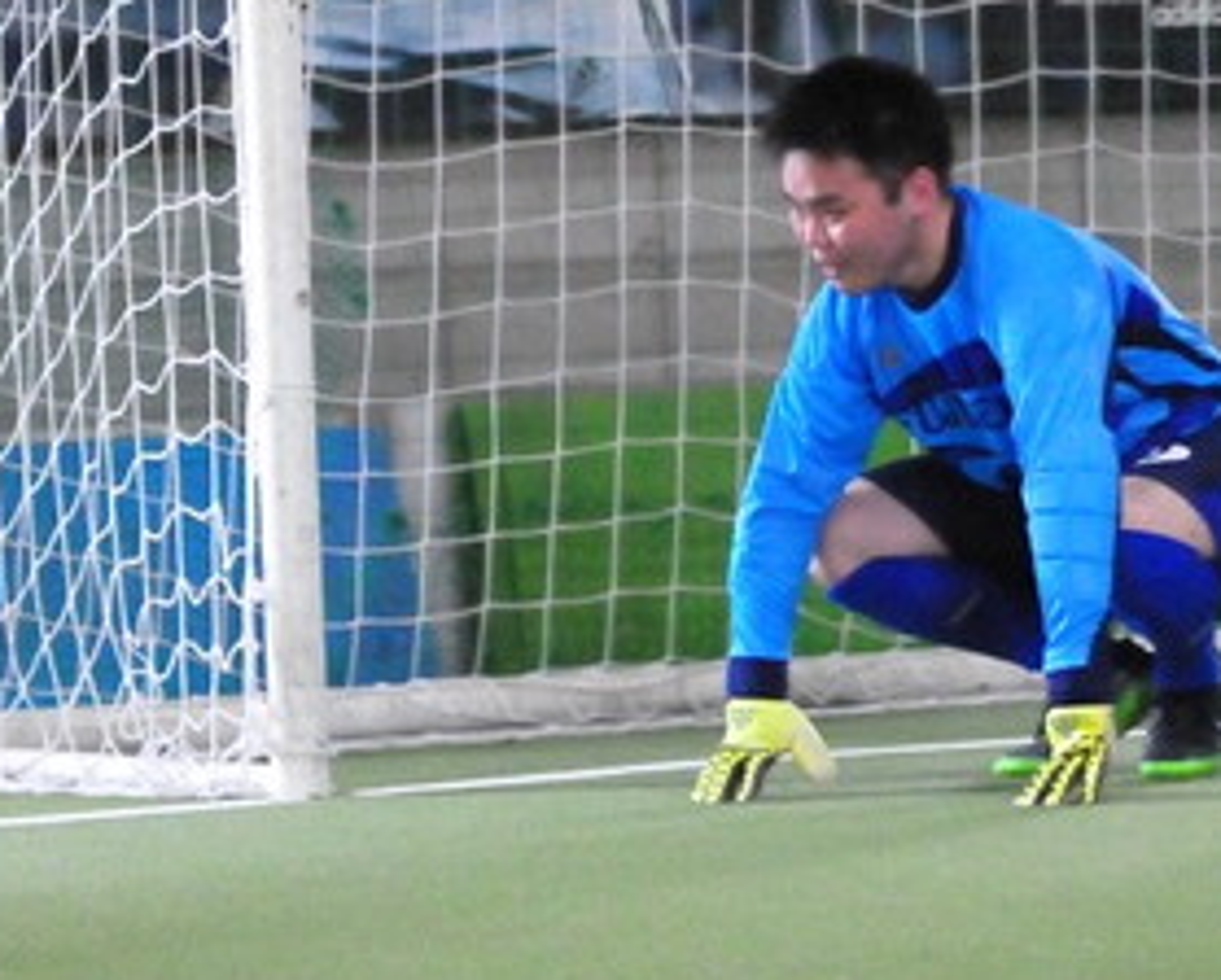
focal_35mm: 303
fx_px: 10965
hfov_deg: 6.4
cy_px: 230
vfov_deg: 5.1
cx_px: 923
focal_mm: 86
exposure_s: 1/500
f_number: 2.8
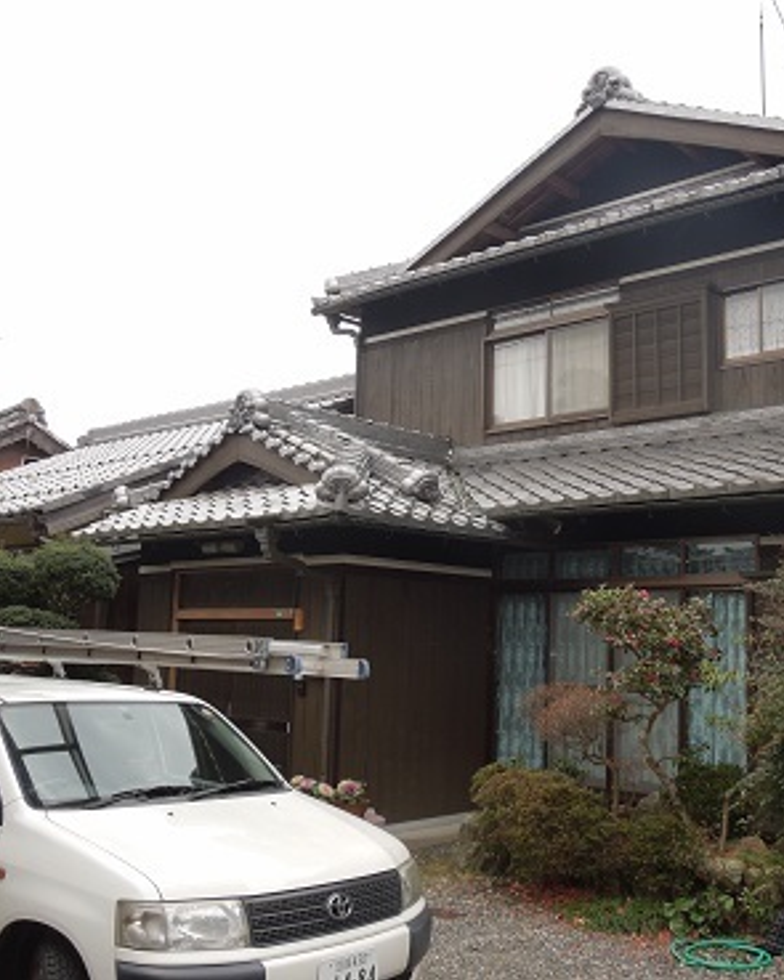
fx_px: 1074
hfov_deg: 39.9
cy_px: 485
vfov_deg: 49.1
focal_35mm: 37
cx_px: 489
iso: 100
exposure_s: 1/160
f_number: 3.5
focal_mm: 5
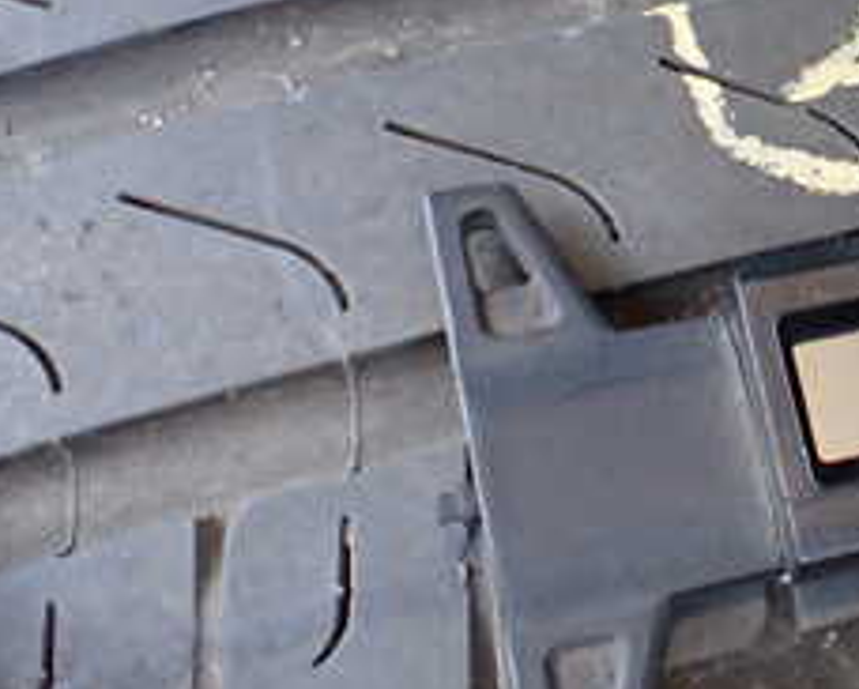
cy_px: 139
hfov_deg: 22.6
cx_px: 1051
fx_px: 1960
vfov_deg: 19.7
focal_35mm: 77
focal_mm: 5.4
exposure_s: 1/125
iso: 400
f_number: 2.3
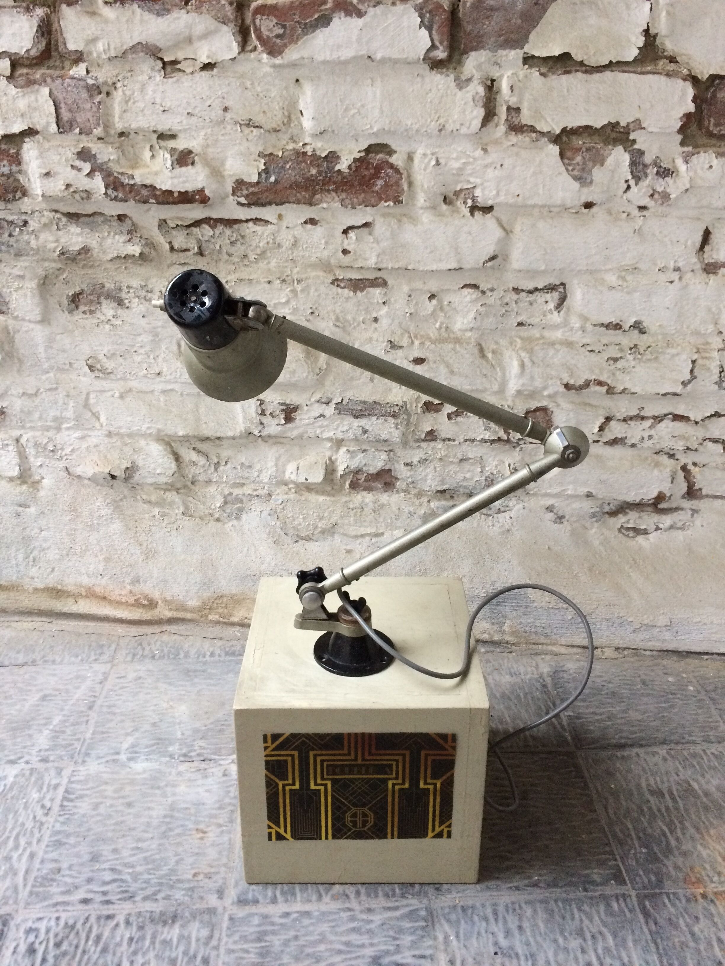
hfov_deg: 48.2
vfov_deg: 61.7
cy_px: 483
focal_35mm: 29
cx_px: 362
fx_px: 810
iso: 250
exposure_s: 1/33
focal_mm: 4.15
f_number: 2.2
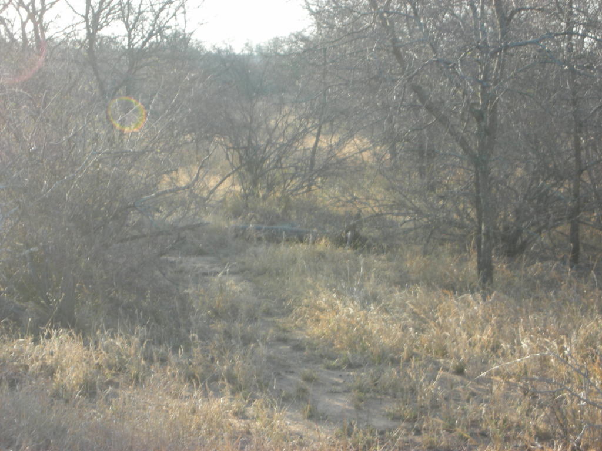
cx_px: 301
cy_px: 226
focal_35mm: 105
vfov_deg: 14.1
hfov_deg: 18.7
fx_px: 1826
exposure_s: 1/60.3
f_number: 5.4
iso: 66
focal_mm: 17.4
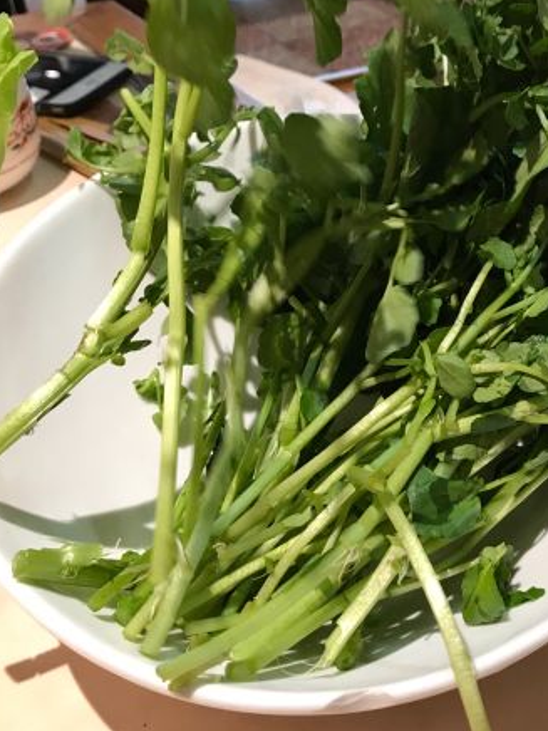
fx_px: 950
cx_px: 433
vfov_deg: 41.9
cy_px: 303
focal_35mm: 45
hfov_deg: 31.4
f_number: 1.8
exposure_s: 1/20
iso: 40
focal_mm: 3.99
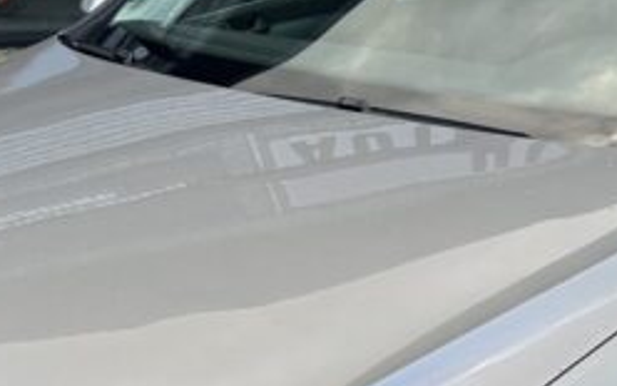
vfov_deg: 14.4
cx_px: 445
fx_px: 1497
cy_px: 396
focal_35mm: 89
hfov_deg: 23.1
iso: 50
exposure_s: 1/509
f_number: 1.5
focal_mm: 5.7
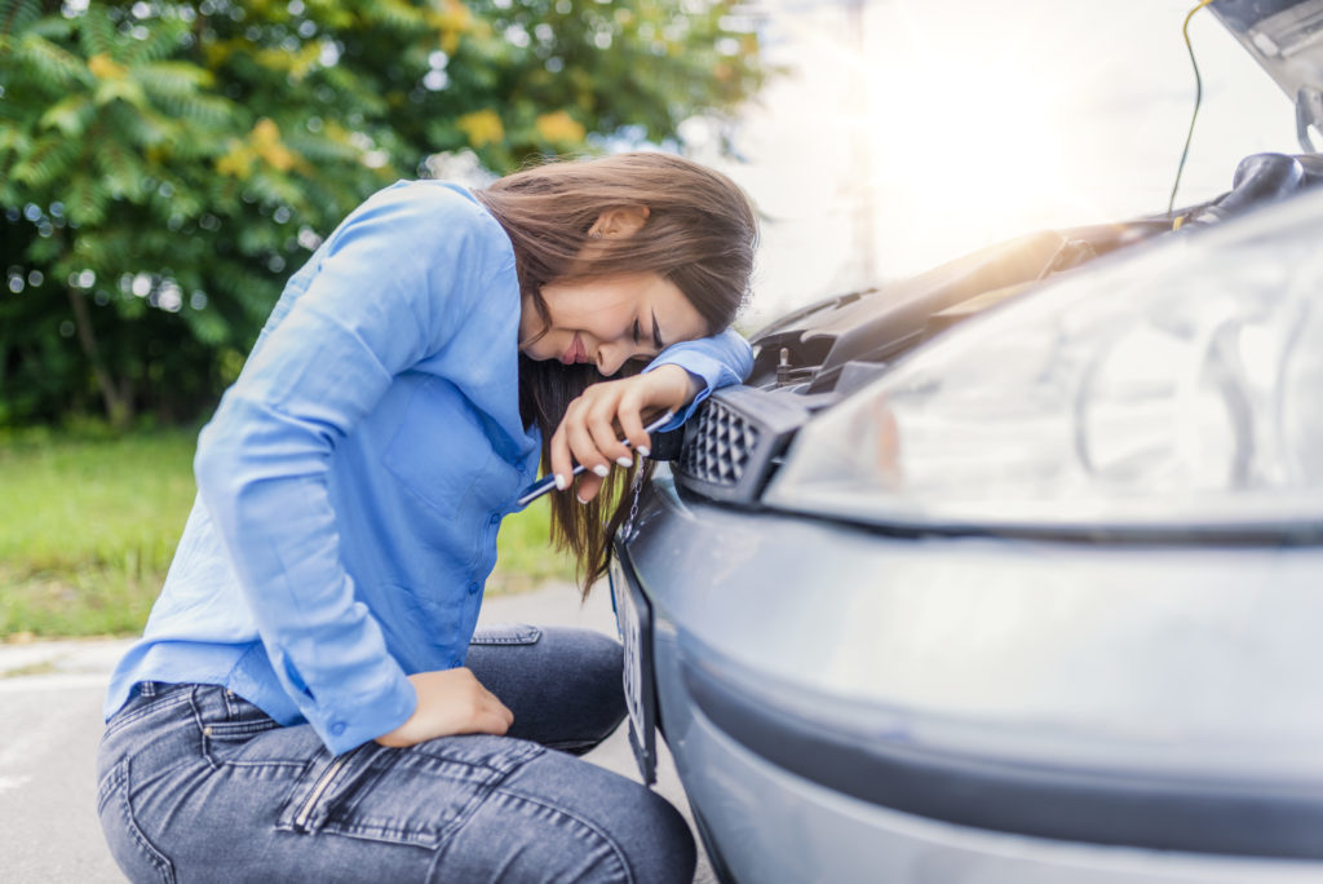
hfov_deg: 54.4
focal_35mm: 35
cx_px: 662
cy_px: 442
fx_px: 1287
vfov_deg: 37.9
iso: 125
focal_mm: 35
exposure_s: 1/640
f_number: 2
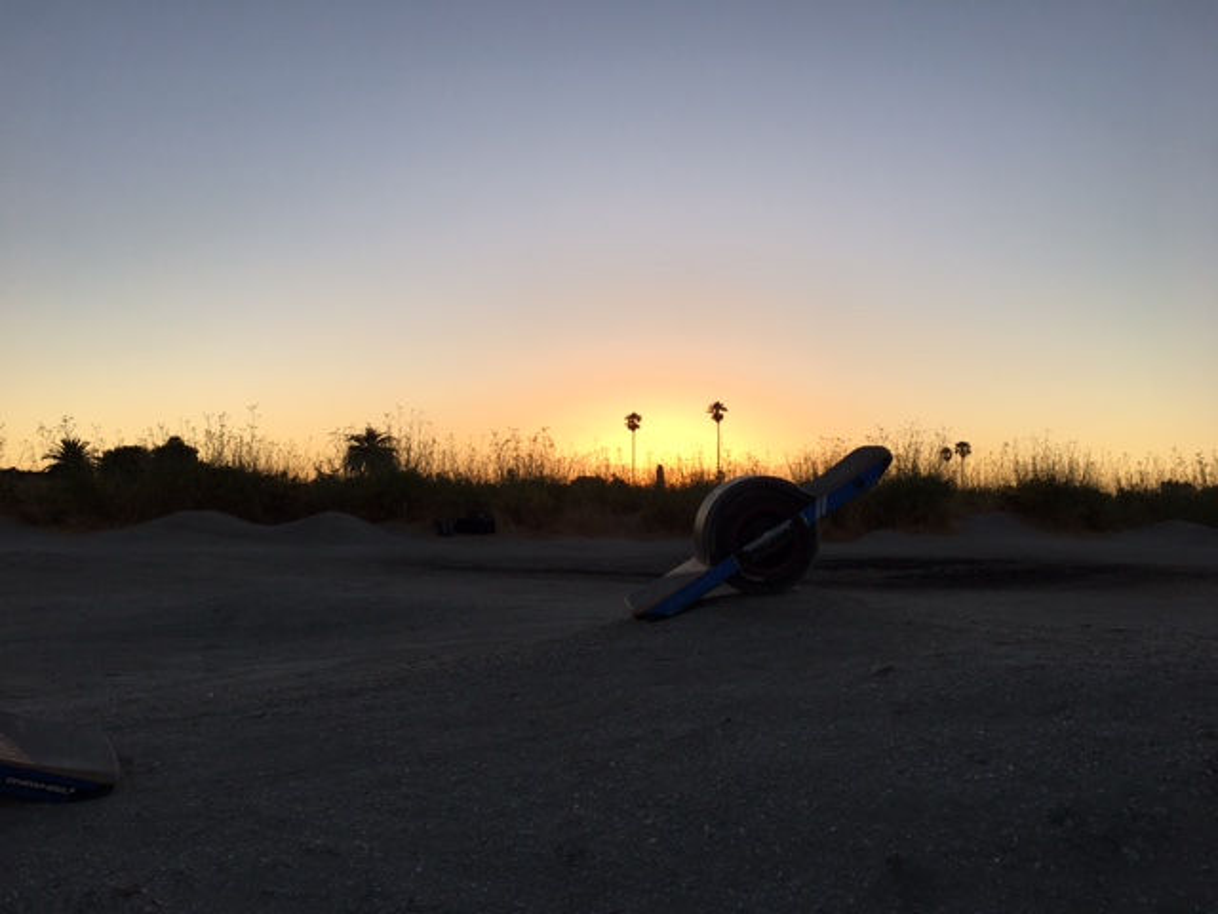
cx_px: 609
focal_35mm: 29
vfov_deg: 48.2
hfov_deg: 61.7
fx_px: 1020
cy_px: 457
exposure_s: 1/499
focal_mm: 4.15
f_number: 2.2
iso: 25
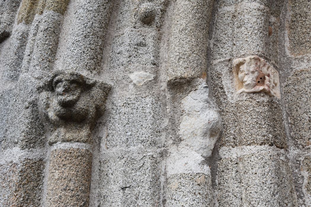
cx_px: 156
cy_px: 104
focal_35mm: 33
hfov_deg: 57.2
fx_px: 285
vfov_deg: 40.0
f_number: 5.6
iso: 400
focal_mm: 22
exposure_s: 1/125
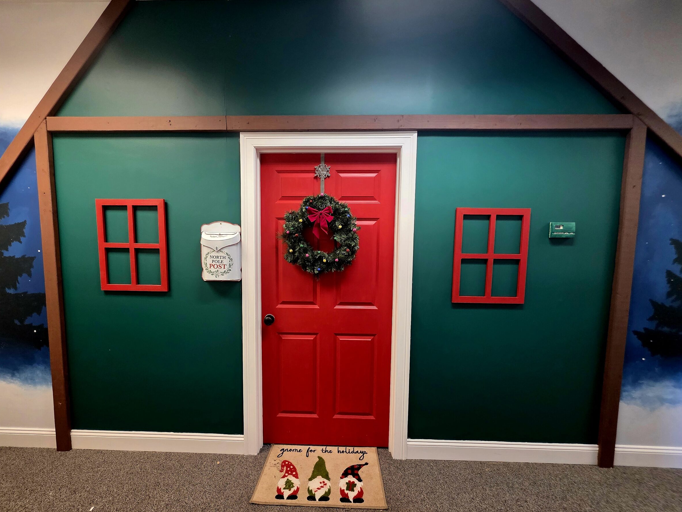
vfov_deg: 85.6
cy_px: 266
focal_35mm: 14
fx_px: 276
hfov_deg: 102.0
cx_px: 327
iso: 320
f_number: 1.9
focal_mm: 2.2
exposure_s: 1/60.2
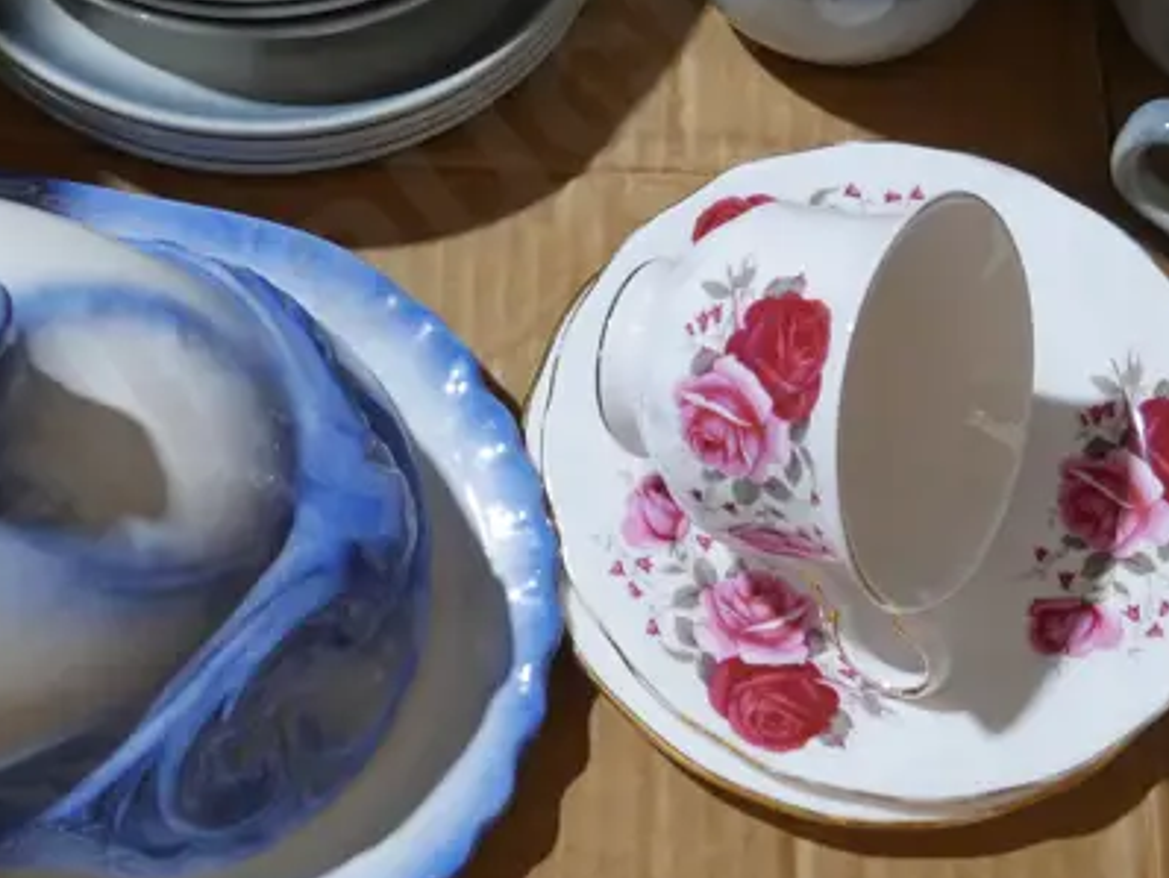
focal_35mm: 72
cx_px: 493
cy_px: 160
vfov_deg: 20.2
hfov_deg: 27.0
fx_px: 2433
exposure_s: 1/60
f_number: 3.5
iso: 320
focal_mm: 14
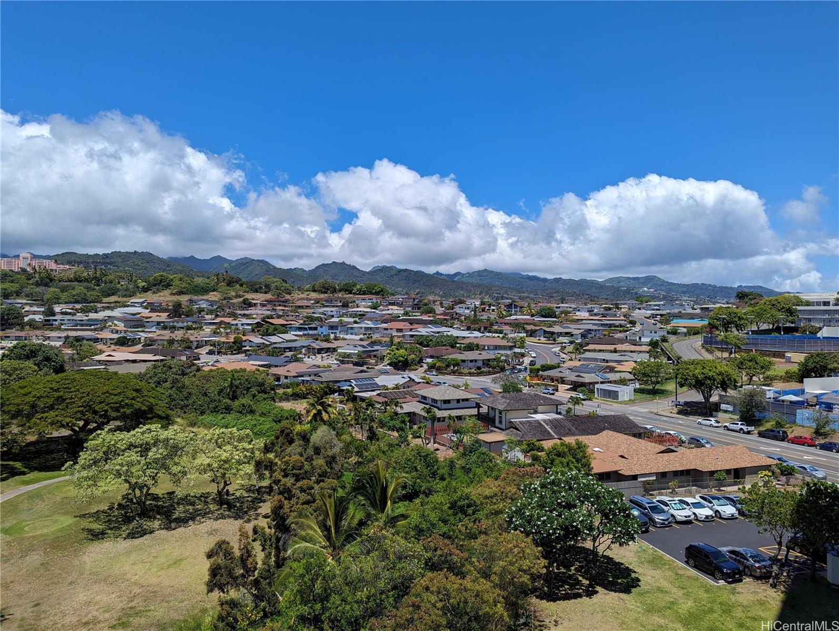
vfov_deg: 56.9
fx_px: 582
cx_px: 420
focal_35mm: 24
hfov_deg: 71.5
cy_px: 316
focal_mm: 6.81
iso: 44
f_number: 1.85
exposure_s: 1/3236
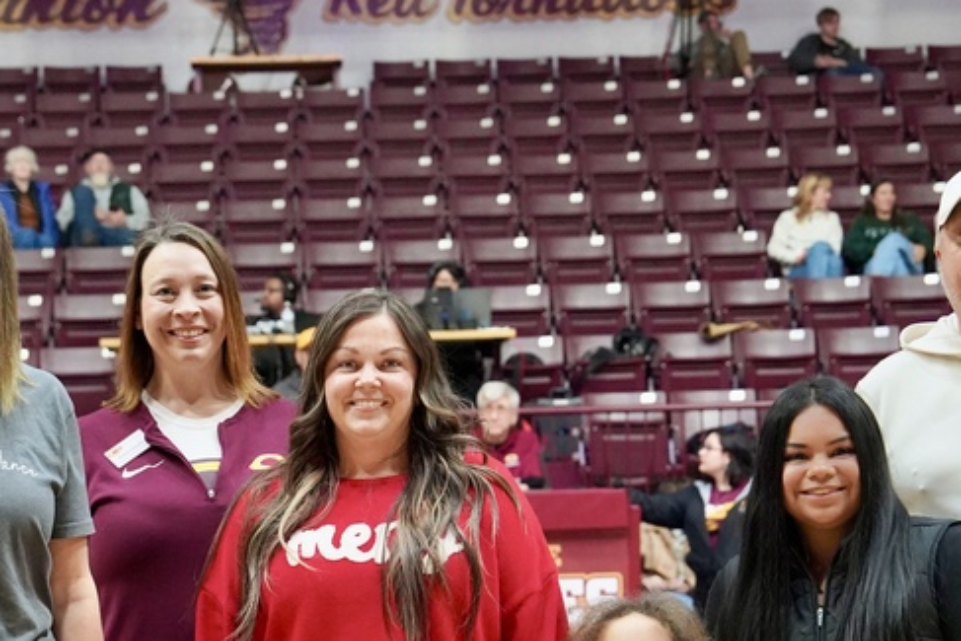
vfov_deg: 13.4
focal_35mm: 101
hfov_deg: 20.2
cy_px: 581
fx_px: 2697
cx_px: 377
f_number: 4
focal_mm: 48
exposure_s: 1/160
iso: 6400
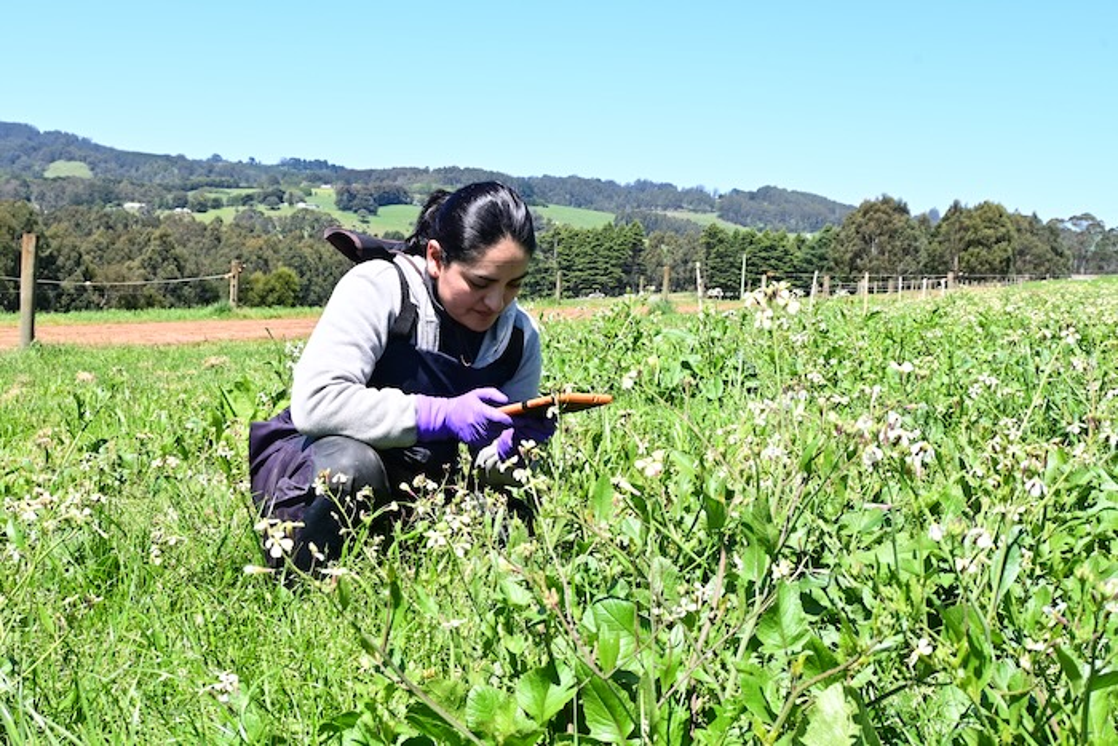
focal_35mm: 45
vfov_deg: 29.9
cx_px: 559
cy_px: 373
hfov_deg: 43.6
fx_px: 1398
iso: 200
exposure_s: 1/125
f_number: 11
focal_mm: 30
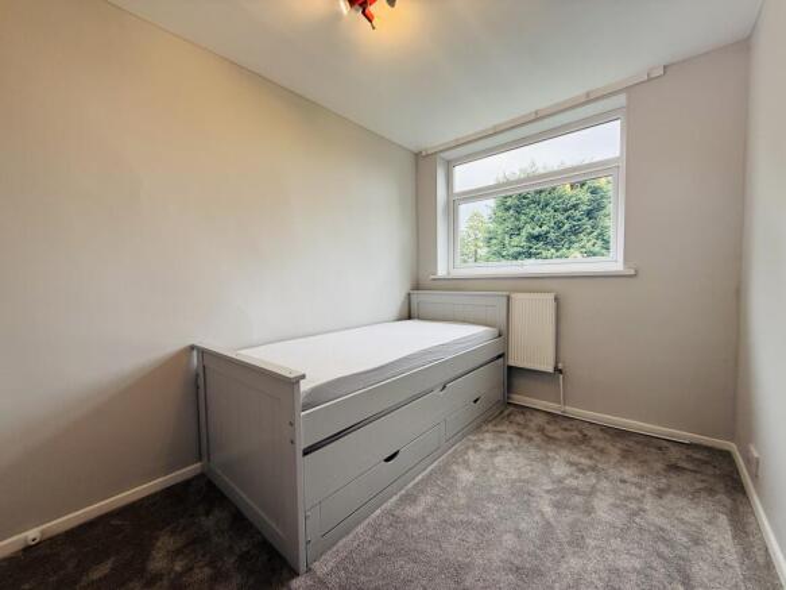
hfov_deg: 102.1
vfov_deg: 85.7
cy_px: 295
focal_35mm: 14
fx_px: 318
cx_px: 393
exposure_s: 1/205
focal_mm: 2.22
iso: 64
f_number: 2.2
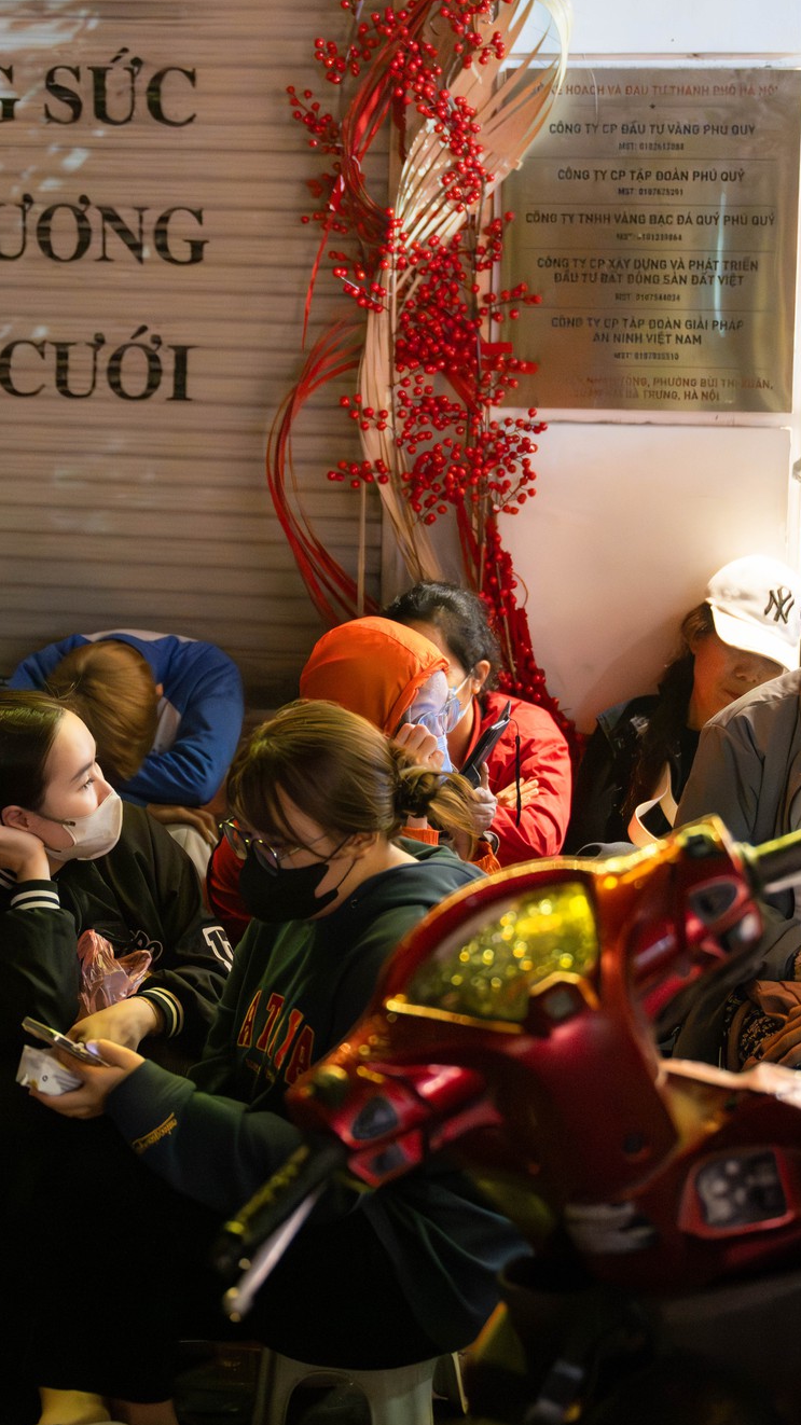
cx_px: 354
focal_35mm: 84
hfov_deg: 14.4
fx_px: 3174
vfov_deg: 25.3
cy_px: 711
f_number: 2.8
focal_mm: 53
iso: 8000
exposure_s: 1/200
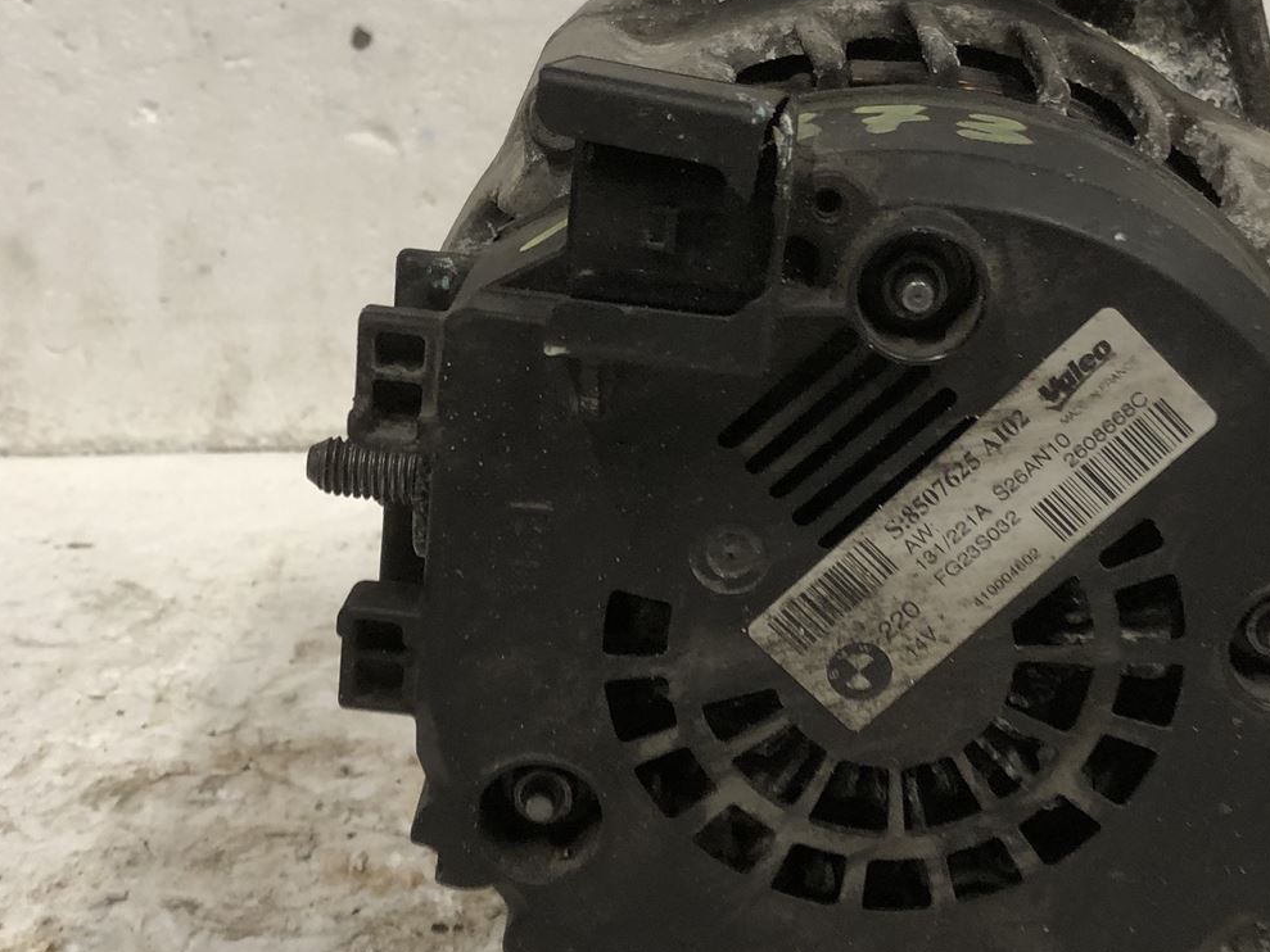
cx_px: 772
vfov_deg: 25.2
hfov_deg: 33.1
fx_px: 2128
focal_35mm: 58
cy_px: 494
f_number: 1.8
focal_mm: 3.99
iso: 32
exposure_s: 1/20
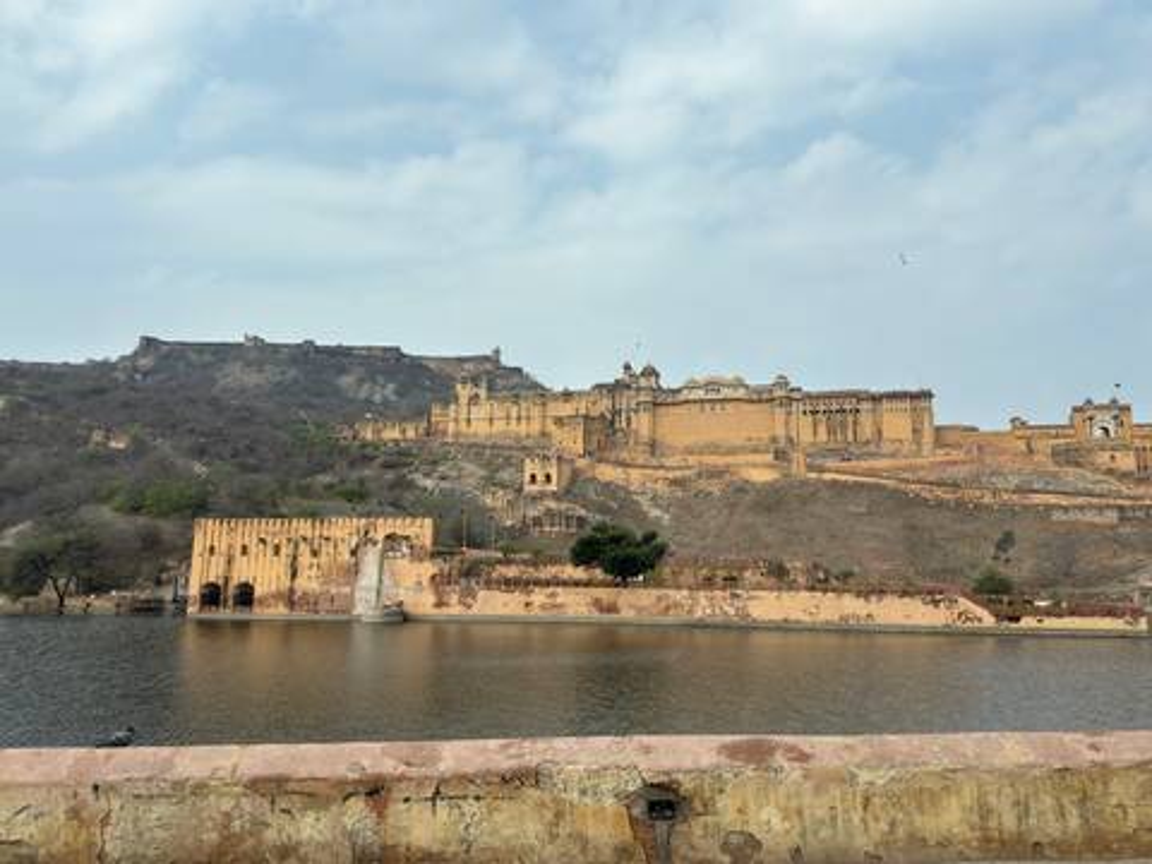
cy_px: 432
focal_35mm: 28
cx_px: 576
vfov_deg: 49.7
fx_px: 932
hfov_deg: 63.4
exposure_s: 1/6849
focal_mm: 6.76
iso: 100
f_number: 1.78
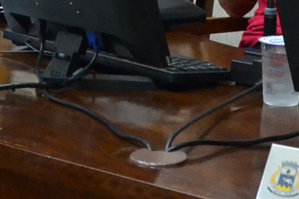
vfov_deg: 8.0
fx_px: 1395
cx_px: 197
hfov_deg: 12.2
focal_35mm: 168
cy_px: -114
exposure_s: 1/125
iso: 3200
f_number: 5.6
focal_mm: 22
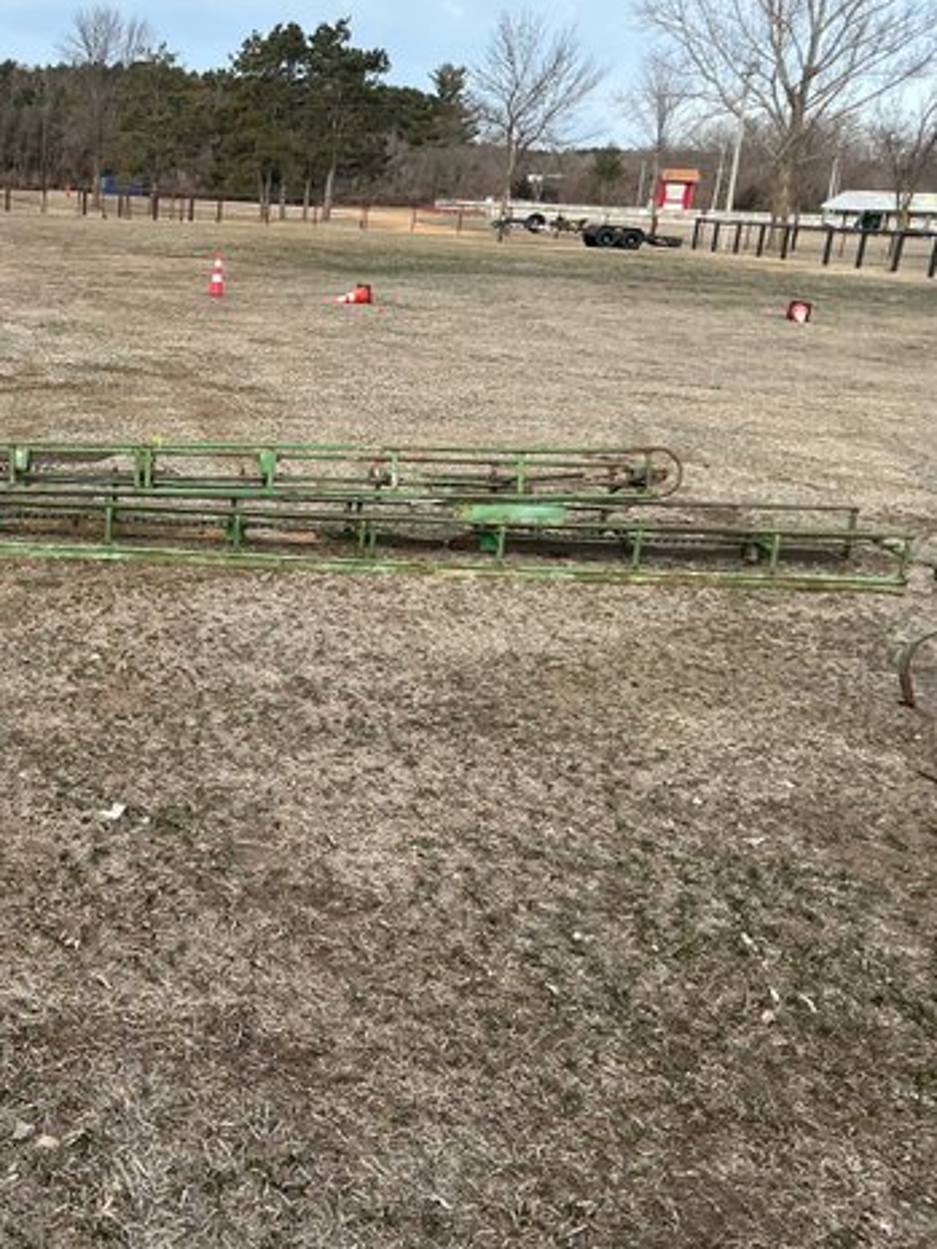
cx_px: 95
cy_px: 616
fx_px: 1371
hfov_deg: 35.5
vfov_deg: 49.0
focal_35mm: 38
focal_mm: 3
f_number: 1.8
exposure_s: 1/529
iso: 25
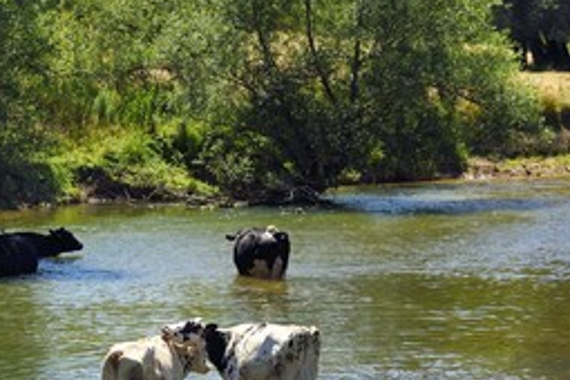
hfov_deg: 6.8
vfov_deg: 4.5
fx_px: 4829
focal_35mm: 305
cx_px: 244
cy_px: 143
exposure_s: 1/250
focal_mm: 185
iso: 200
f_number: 10
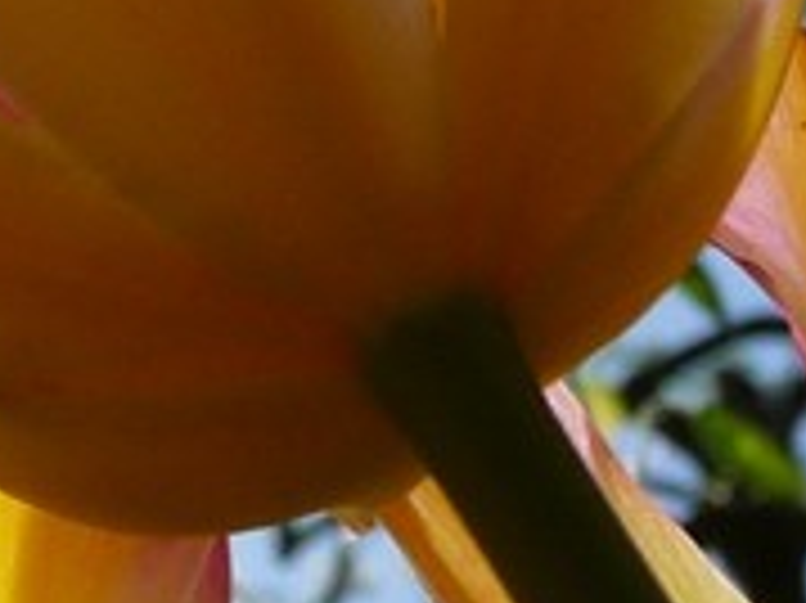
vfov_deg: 9.7
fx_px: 3467
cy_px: -218
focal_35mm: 149
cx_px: -946
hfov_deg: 11.5
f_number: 8
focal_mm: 4.7
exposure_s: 1/400
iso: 100
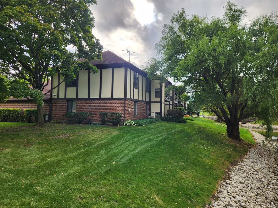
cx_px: 139
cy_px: 104
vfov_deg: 58.9
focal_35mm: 23
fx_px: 185
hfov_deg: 73.9
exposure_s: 1/553
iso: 20
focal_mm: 5.4
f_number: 1.8
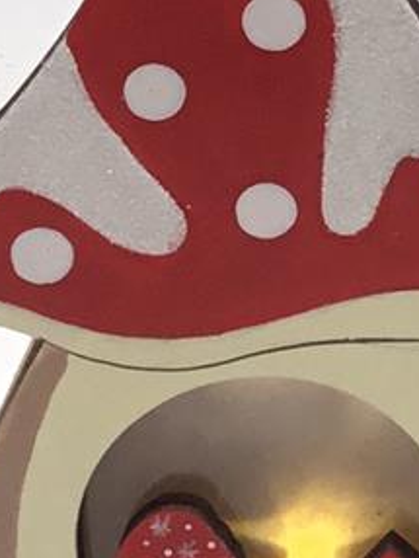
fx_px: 3416
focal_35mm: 212
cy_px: -464
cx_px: 1093
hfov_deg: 6.6
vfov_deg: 8.9
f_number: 2.4
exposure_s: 1/185
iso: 25
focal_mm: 3.3
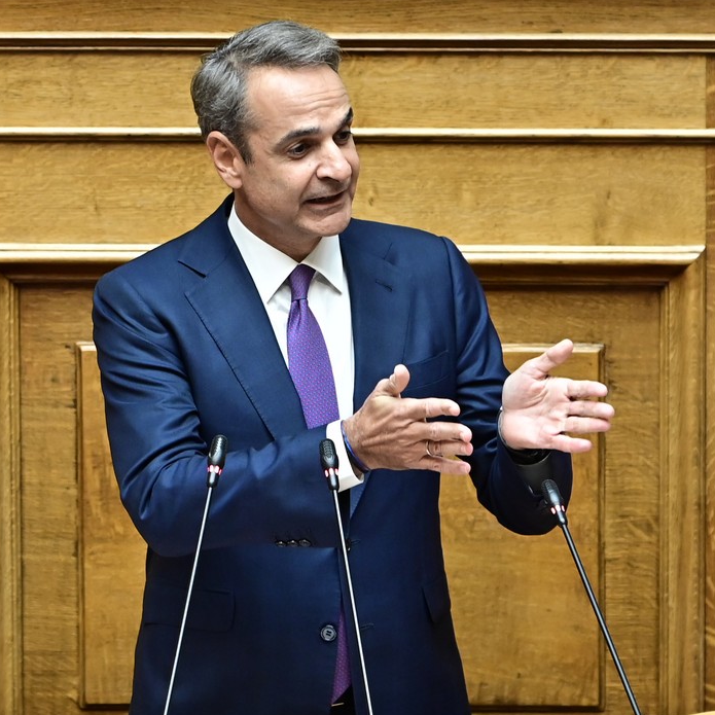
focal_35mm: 440
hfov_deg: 4.0
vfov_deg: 4.0
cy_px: 391
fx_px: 10282
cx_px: 351
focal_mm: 200
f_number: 3.2
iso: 1250
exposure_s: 1/400
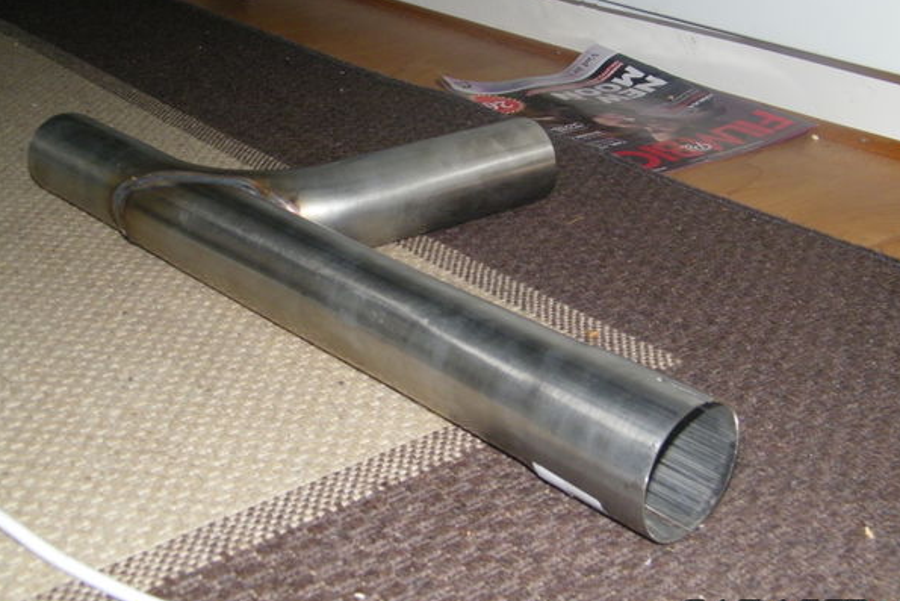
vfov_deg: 28.6
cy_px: 260
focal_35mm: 47
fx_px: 1175
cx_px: 454
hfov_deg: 41.9
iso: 200
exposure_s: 1/40
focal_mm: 7.5
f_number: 3.8
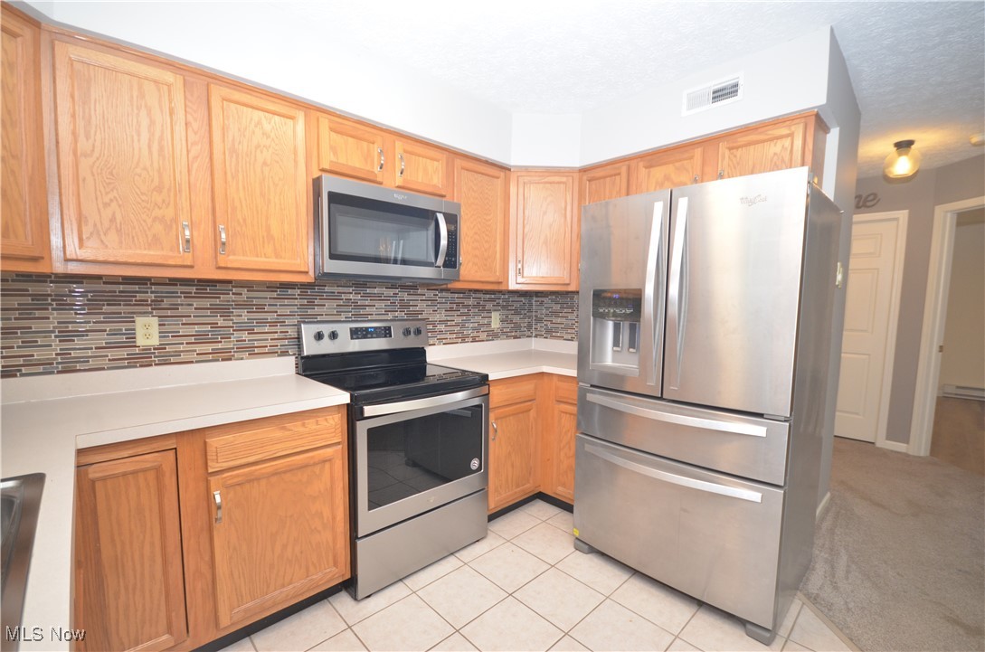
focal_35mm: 15
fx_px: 410
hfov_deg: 100.5
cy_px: 326
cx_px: 492
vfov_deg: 77.1
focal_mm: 10
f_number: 4
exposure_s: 1/60
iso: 800
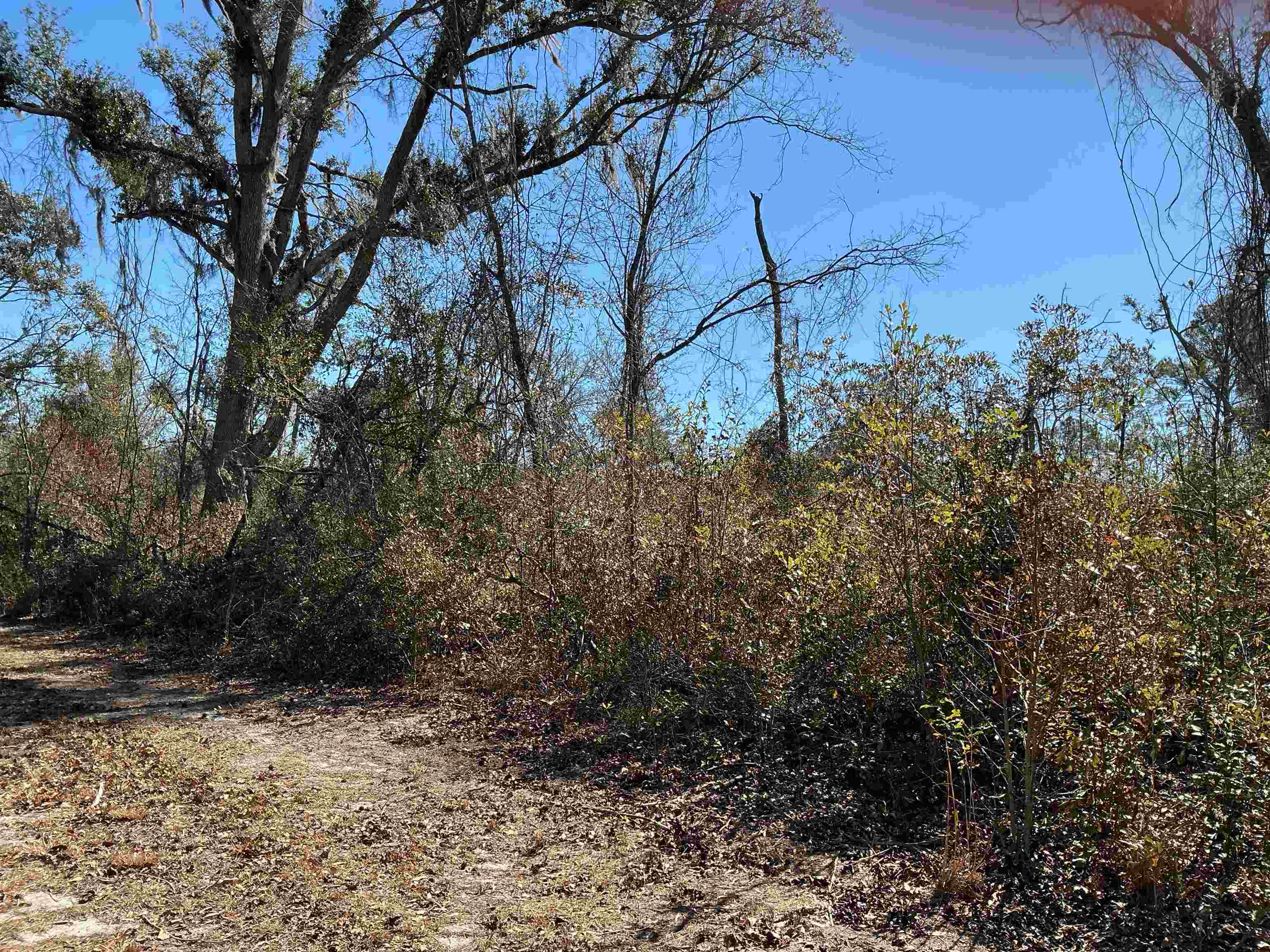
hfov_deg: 61.7
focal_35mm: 29
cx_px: 635
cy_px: 476
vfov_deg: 48.2
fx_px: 1064
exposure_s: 1/1279
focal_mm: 3
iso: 25
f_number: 1.8
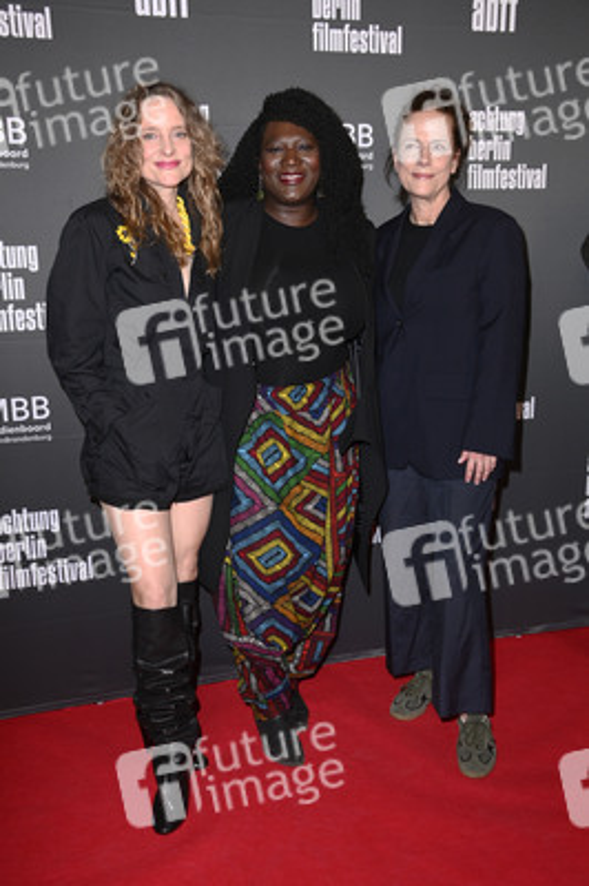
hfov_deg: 37.8
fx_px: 860
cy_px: 443
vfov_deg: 54.5
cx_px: 294
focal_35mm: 35
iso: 1250
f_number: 6.3
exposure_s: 1/250
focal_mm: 35
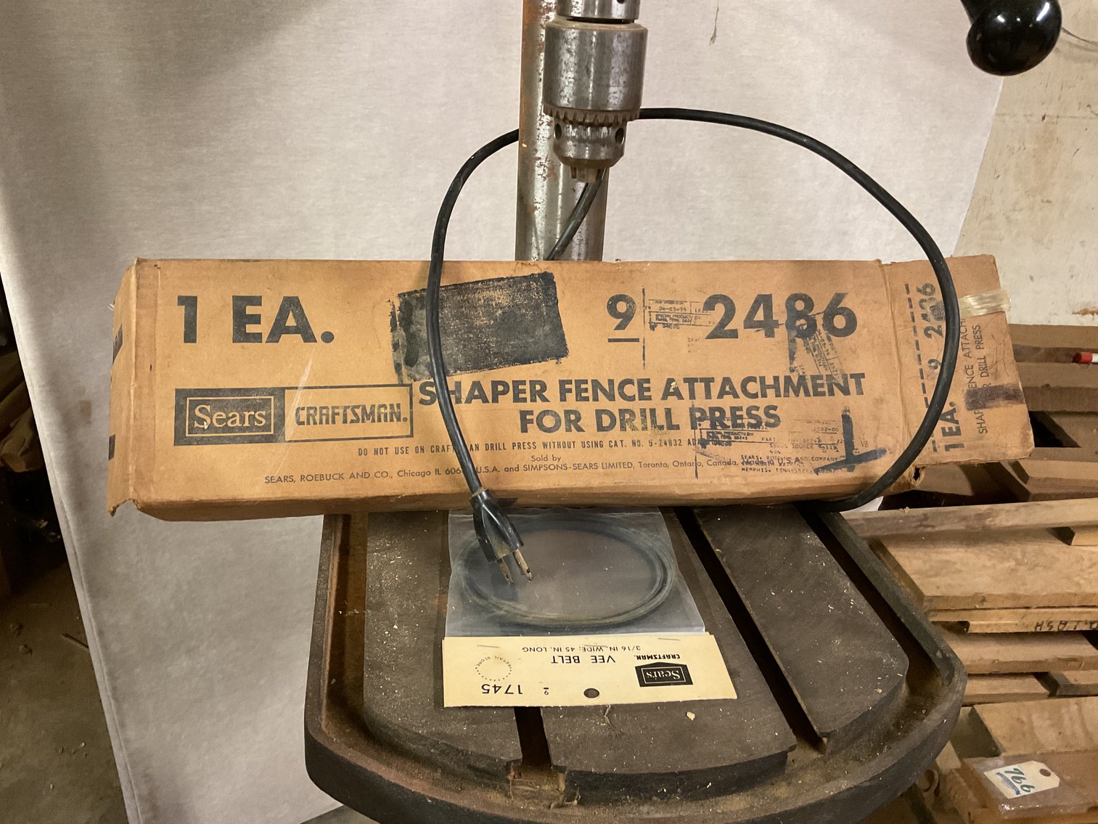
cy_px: 412
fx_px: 920
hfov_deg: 61.7
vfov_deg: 48.2
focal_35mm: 29
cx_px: 549
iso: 250
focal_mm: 3
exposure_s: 1/40
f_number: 1.8
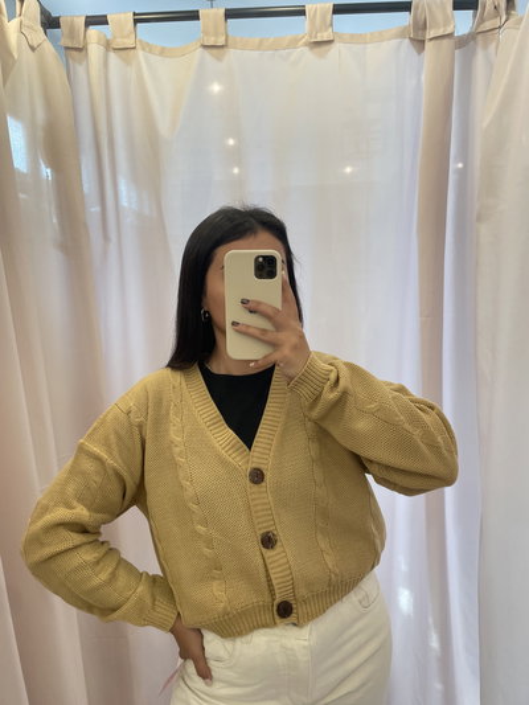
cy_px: 352
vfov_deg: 67.3
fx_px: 530
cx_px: 264
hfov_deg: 53.1
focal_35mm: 26
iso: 100
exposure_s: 1/100
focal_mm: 4.2
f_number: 1.6
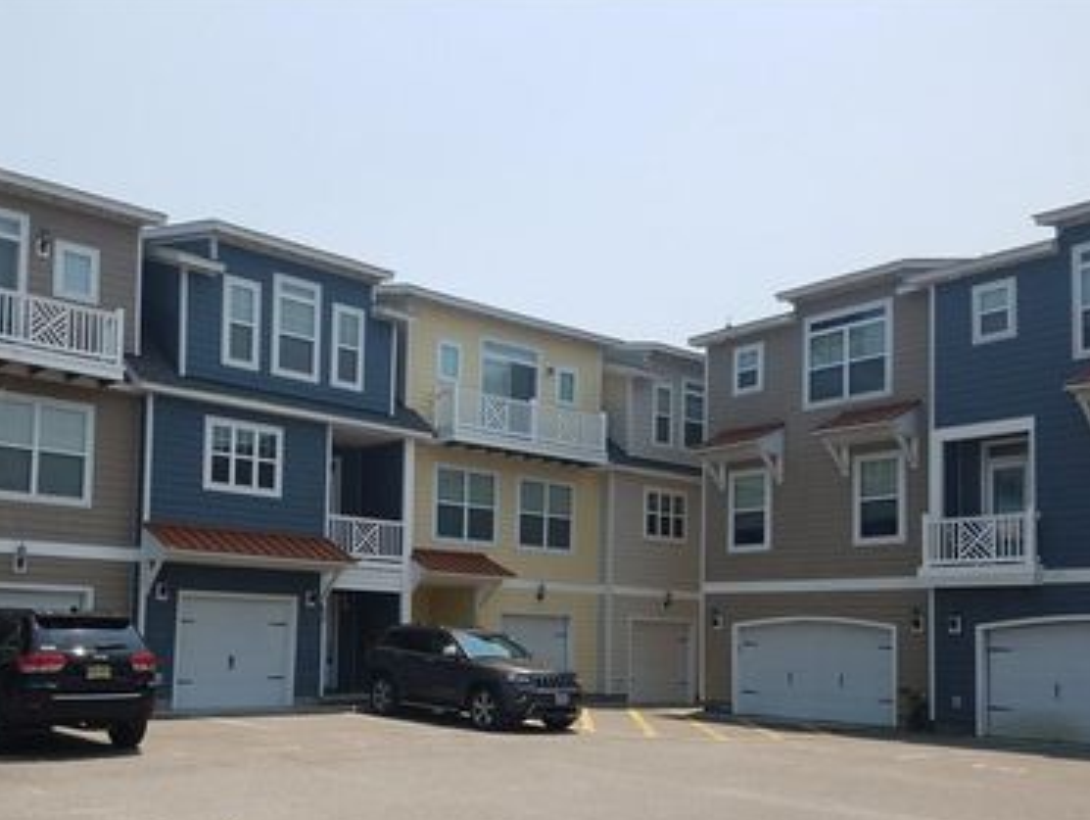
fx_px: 1103
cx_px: 438
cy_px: 542
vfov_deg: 40.3
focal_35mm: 35
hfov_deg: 52.2
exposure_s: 1/2984
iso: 50
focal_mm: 4.2
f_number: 1.7
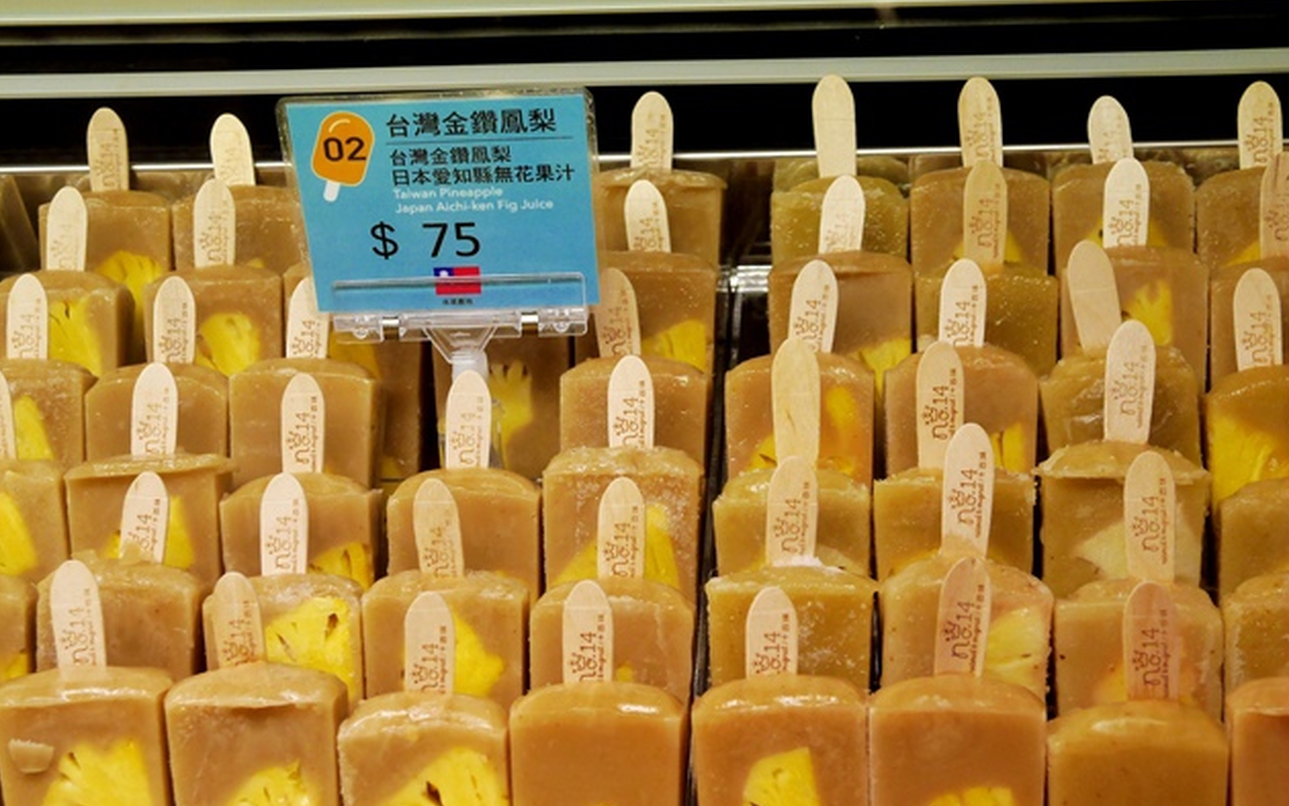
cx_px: 644
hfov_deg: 29.8
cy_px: 474
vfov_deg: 18.9
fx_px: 2424
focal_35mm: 69
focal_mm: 32
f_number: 5.4
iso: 800
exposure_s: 1/250
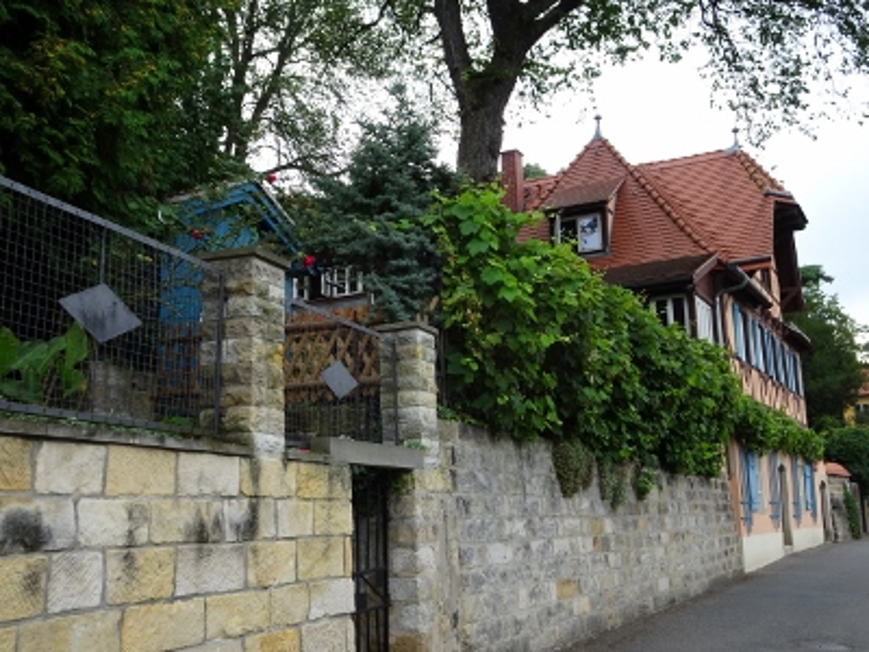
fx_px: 904
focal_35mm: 36
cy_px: 326
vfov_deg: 39.7
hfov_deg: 51.4
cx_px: 434
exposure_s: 1/125
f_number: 4
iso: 80
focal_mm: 6.17
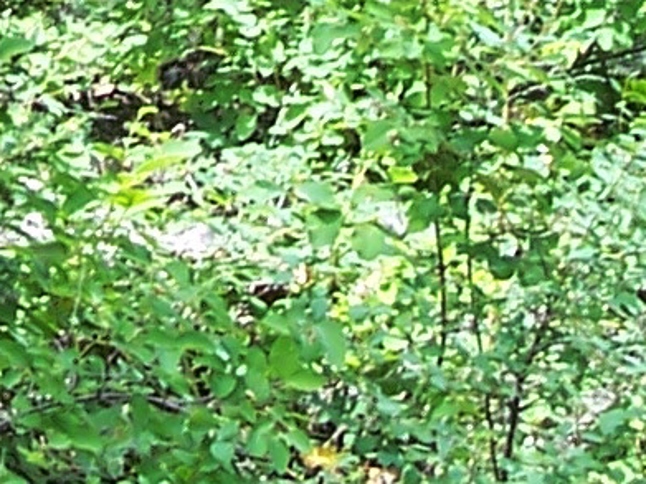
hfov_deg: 6.9
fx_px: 5317
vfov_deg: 4.9
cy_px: -994
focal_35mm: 285
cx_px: -289
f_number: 3.4
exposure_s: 1/125
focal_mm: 8
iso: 100
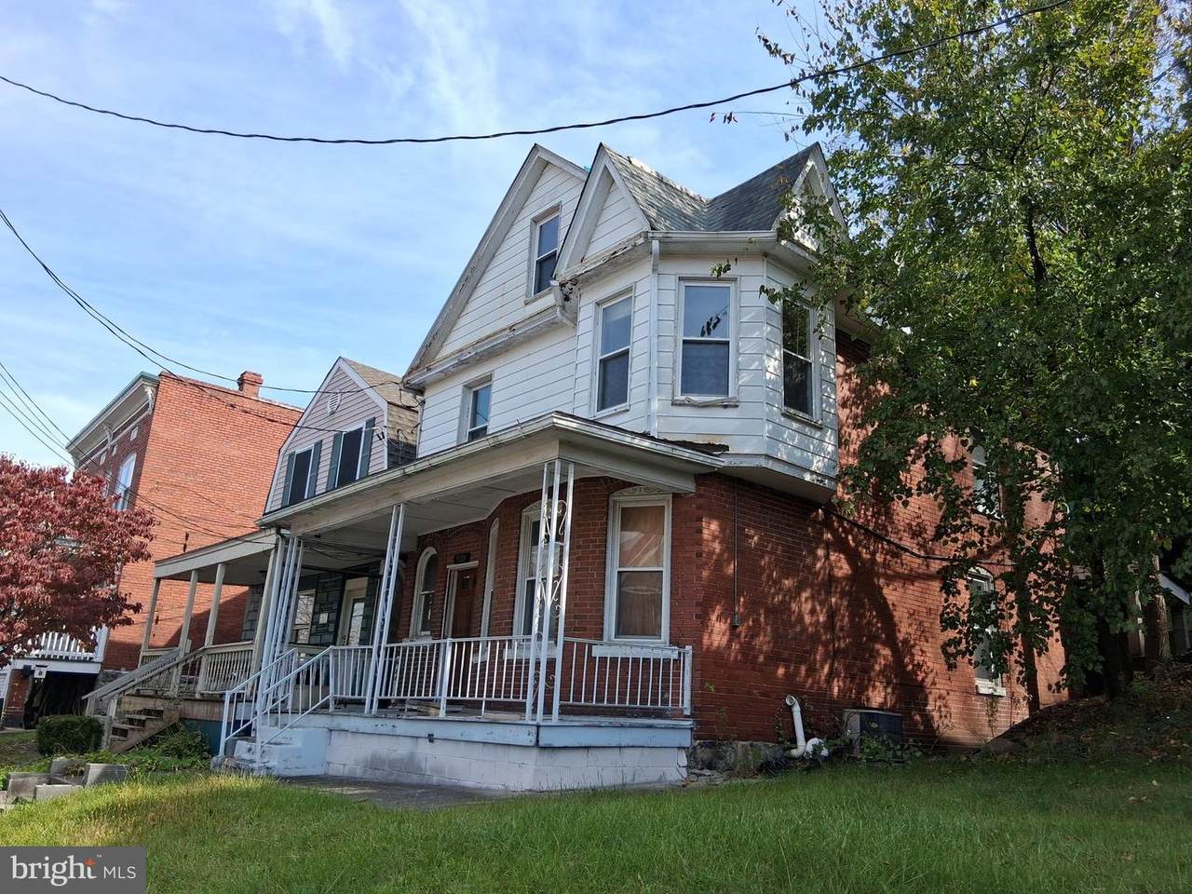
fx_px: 895
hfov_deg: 67.3
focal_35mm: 26
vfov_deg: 53.1
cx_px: 596
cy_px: 447
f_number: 1.8
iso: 25
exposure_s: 1/406
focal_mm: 3.98
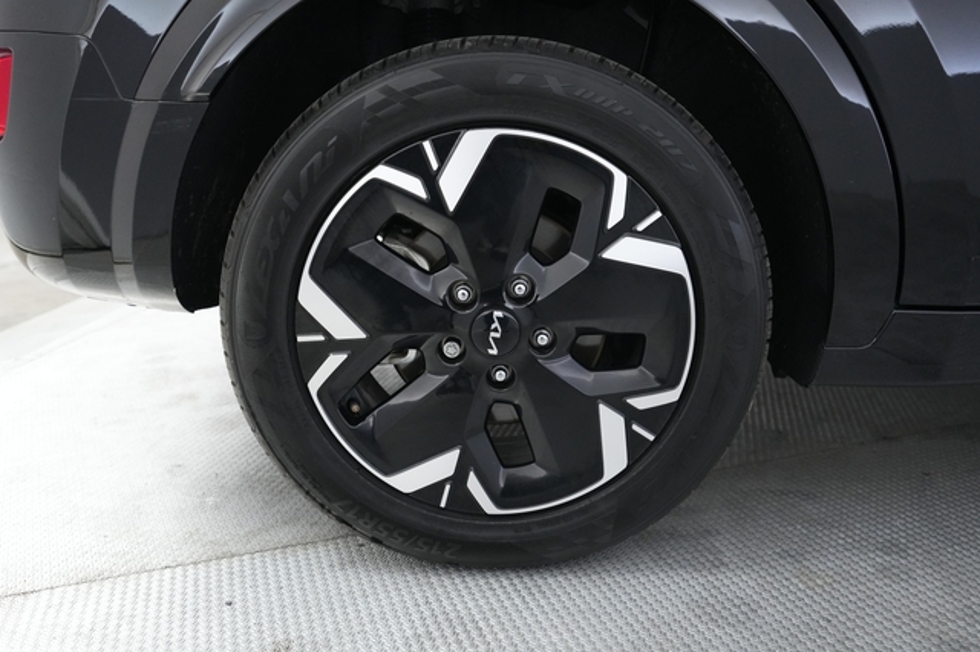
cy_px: 326
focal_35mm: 28
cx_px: 490
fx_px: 762
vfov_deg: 46.4
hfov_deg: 65.5
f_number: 2.8
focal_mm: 28
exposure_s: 1/160
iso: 4000
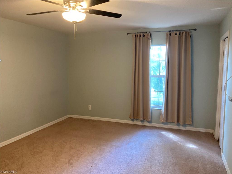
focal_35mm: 28
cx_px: 116
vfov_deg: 49.7
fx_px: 188
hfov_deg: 63.4
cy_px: 87
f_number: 1.8
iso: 250
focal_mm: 3.99
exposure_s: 1/60
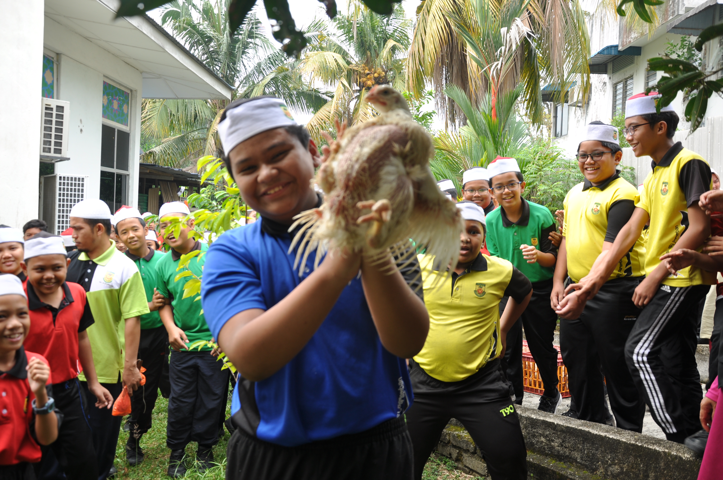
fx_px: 542
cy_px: 240
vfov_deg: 47.8
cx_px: 362
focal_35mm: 27
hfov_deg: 67.4
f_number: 3.5
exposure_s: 1/100
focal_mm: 18
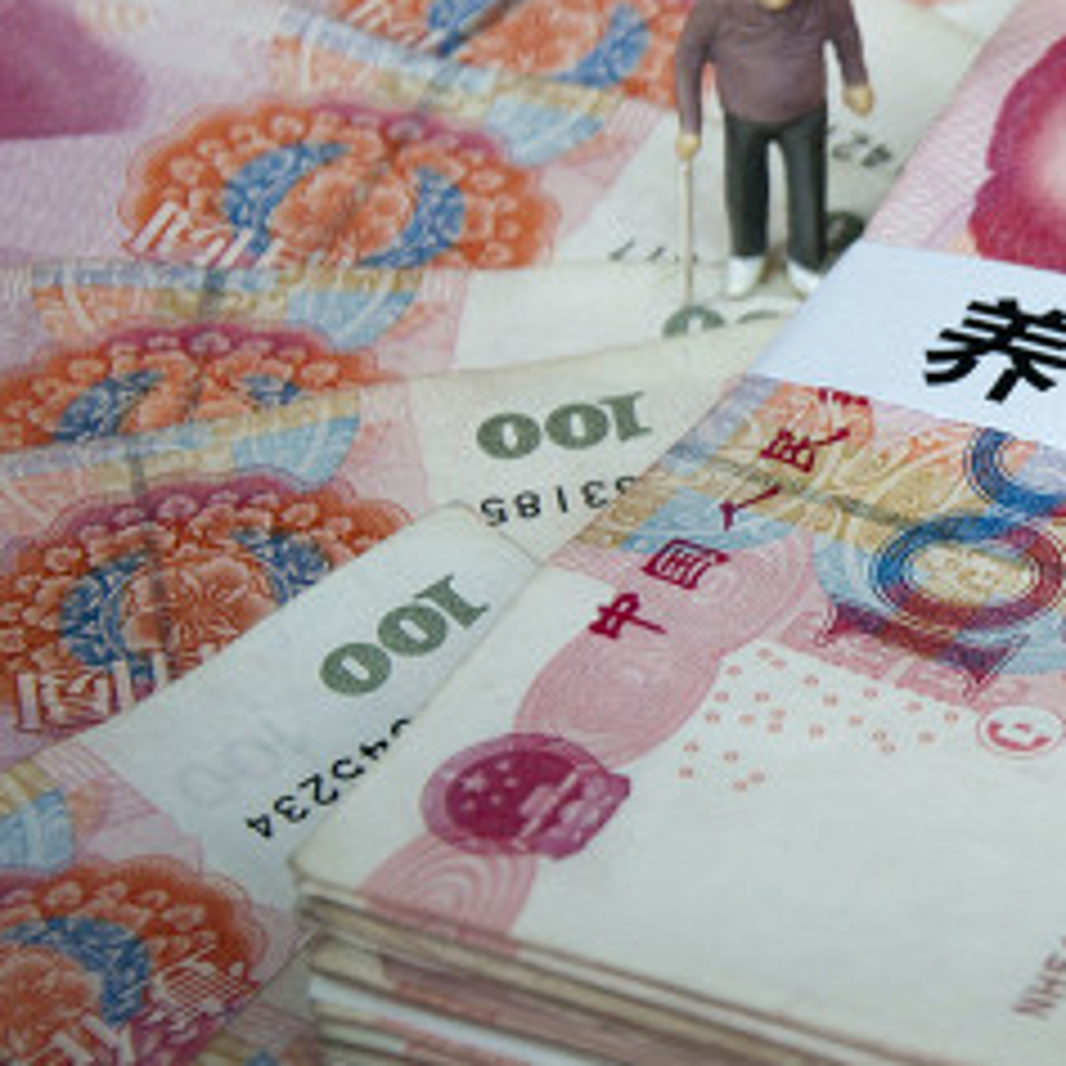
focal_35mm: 213
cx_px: 1286
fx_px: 7421
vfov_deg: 8.2
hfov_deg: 8.1
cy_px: 520
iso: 320
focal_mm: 62
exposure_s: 1/50
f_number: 5.3
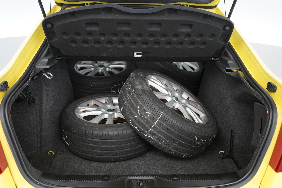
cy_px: 94
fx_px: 243
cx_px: 141
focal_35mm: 31
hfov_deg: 60.3
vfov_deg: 42.3
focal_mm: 31
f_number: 4
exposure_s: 1/80
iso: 4000
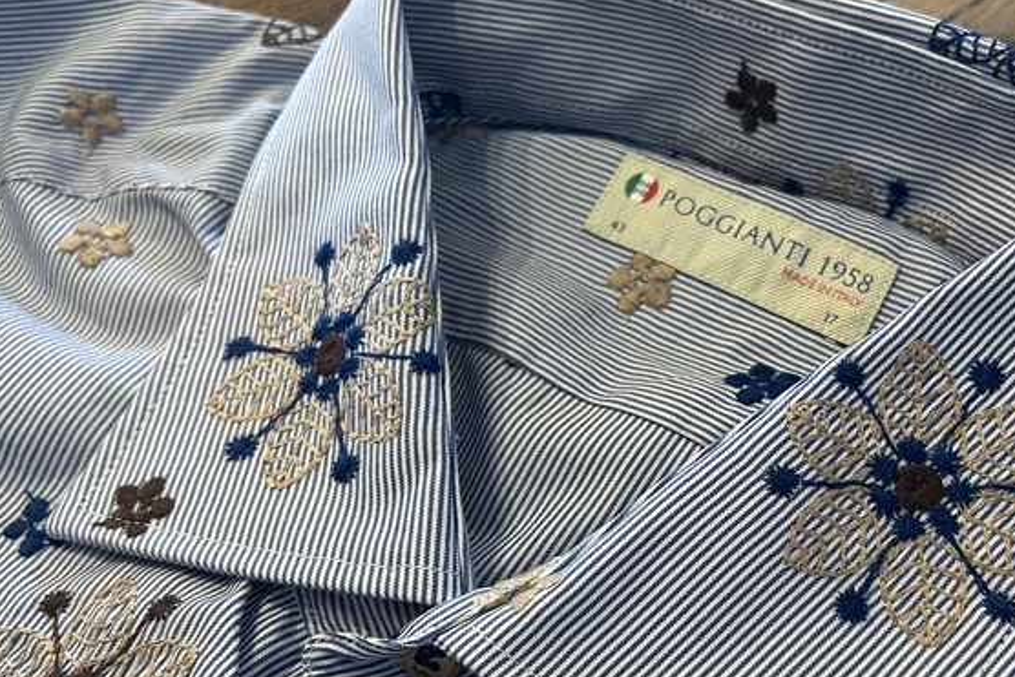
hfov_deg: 39.5
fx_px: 1382
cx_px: 736
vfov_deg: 27.4
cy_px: 449
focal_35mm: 49
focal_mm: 5.7
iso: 100
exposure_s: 1/110
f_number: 1.5
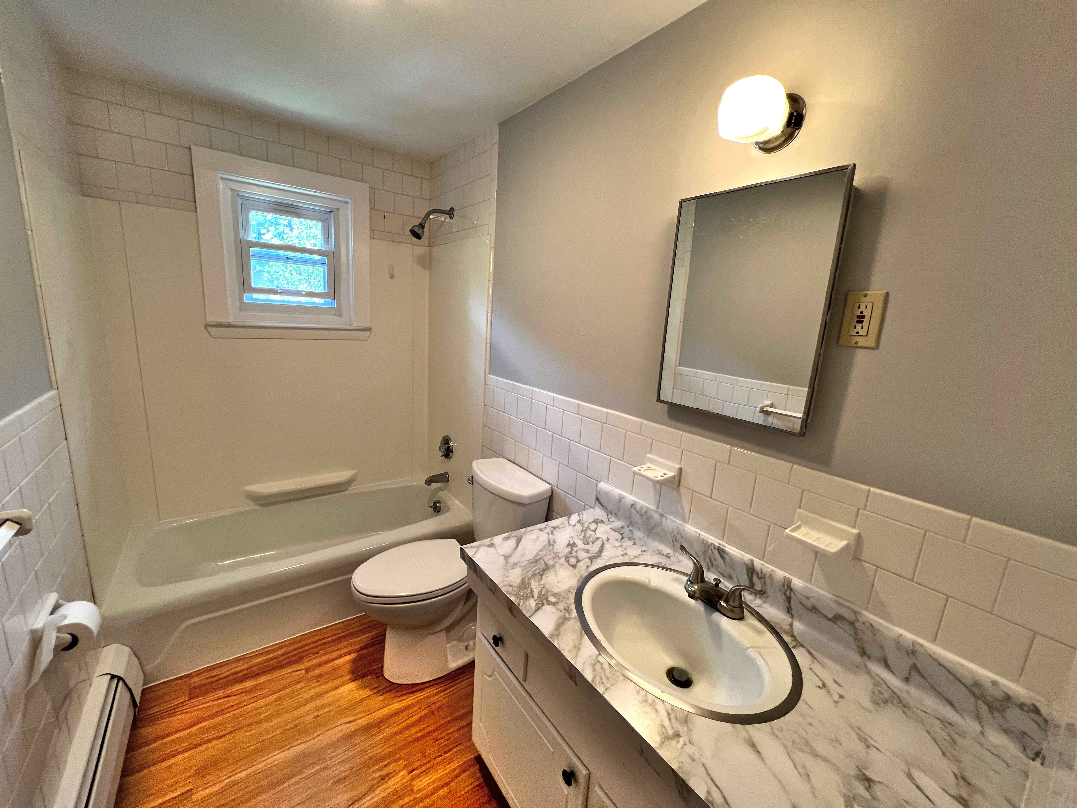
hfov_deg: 106.2
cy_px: 404
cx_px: 538
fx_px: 404
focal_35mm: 13
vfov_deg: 89.9
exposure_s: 1/99
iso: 160
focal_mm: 1.57
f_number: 1.8
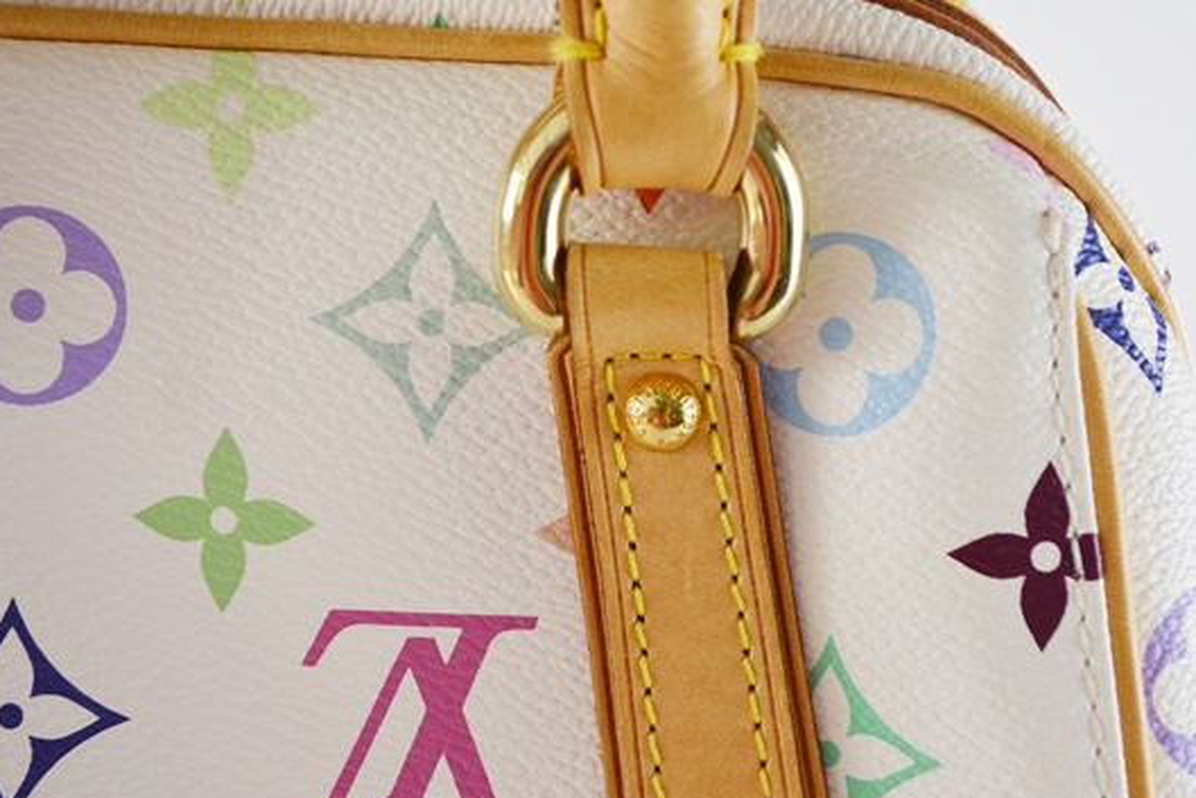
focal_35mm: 68
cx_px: 656
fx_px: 2260
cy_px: 416
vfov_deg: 20.0
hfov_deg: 29.6
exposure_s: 1/125
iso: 200
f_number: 5.6
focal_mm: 40
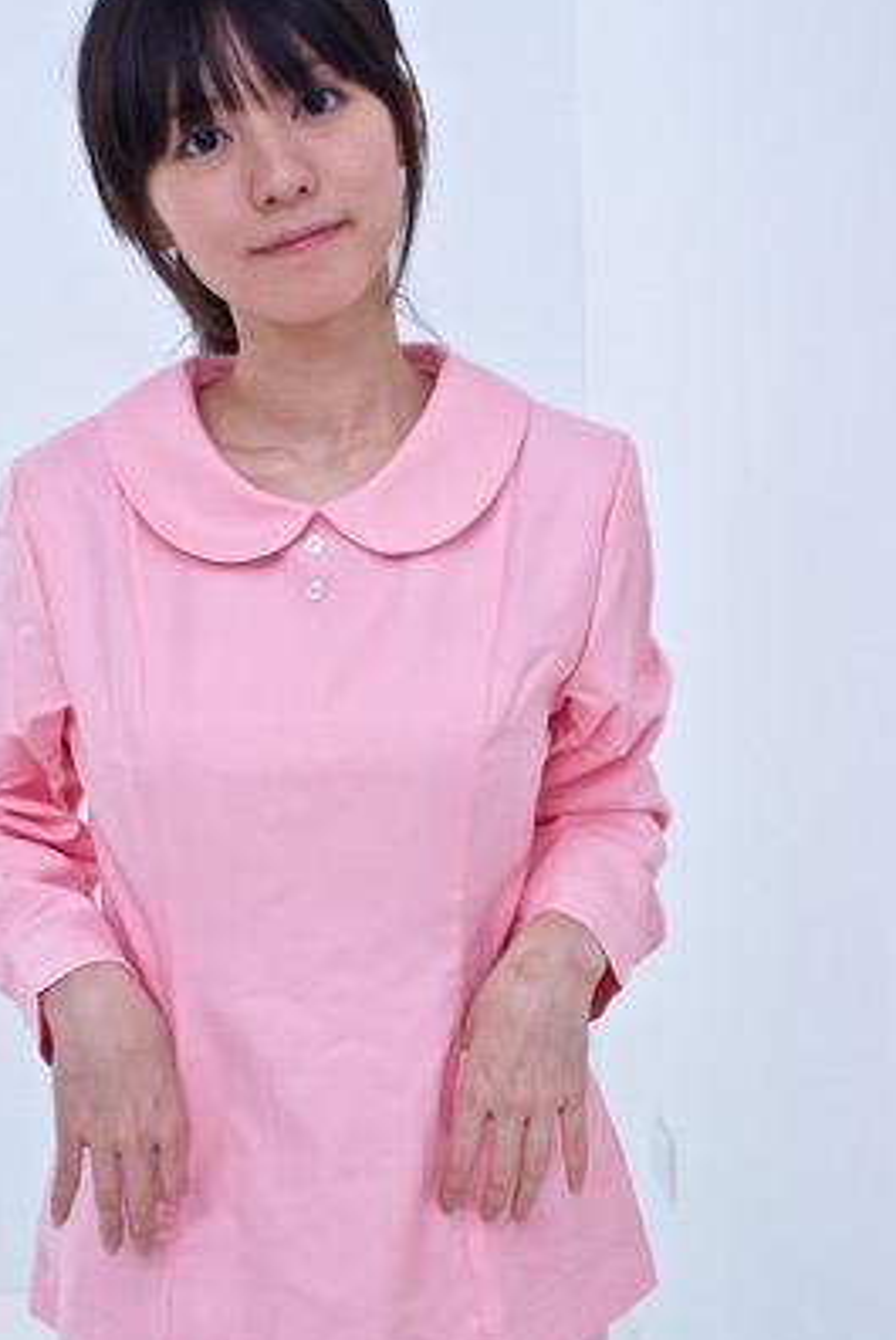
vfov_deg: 30.0
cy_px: 717
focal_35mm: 67
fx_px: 2495
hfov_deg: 20.3
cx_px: 336
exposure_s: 1/100
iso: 160
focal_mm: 35
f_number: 10
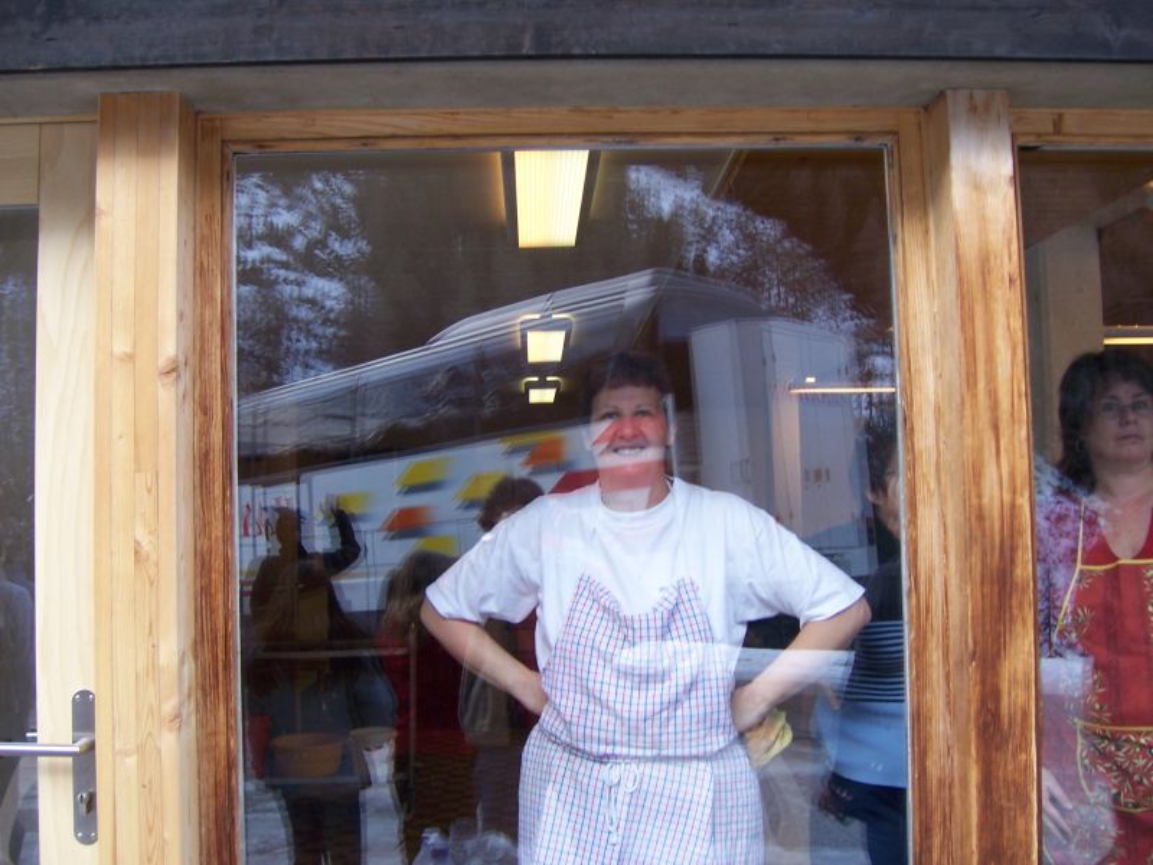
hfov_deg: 51.4
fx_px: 1199
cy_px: 432
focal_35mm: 36
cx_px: 576
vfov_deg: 39.7
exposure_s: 1/100
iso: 80
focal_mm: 6.2
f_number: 2.8
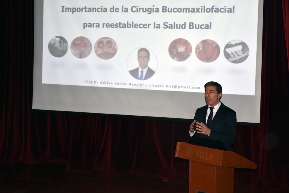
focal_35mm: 78
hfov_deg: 26.0
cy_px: 96
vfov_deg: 17.5
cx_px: 144
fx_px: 626
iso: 800
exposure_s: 1/60
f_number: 4.8
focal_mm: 52
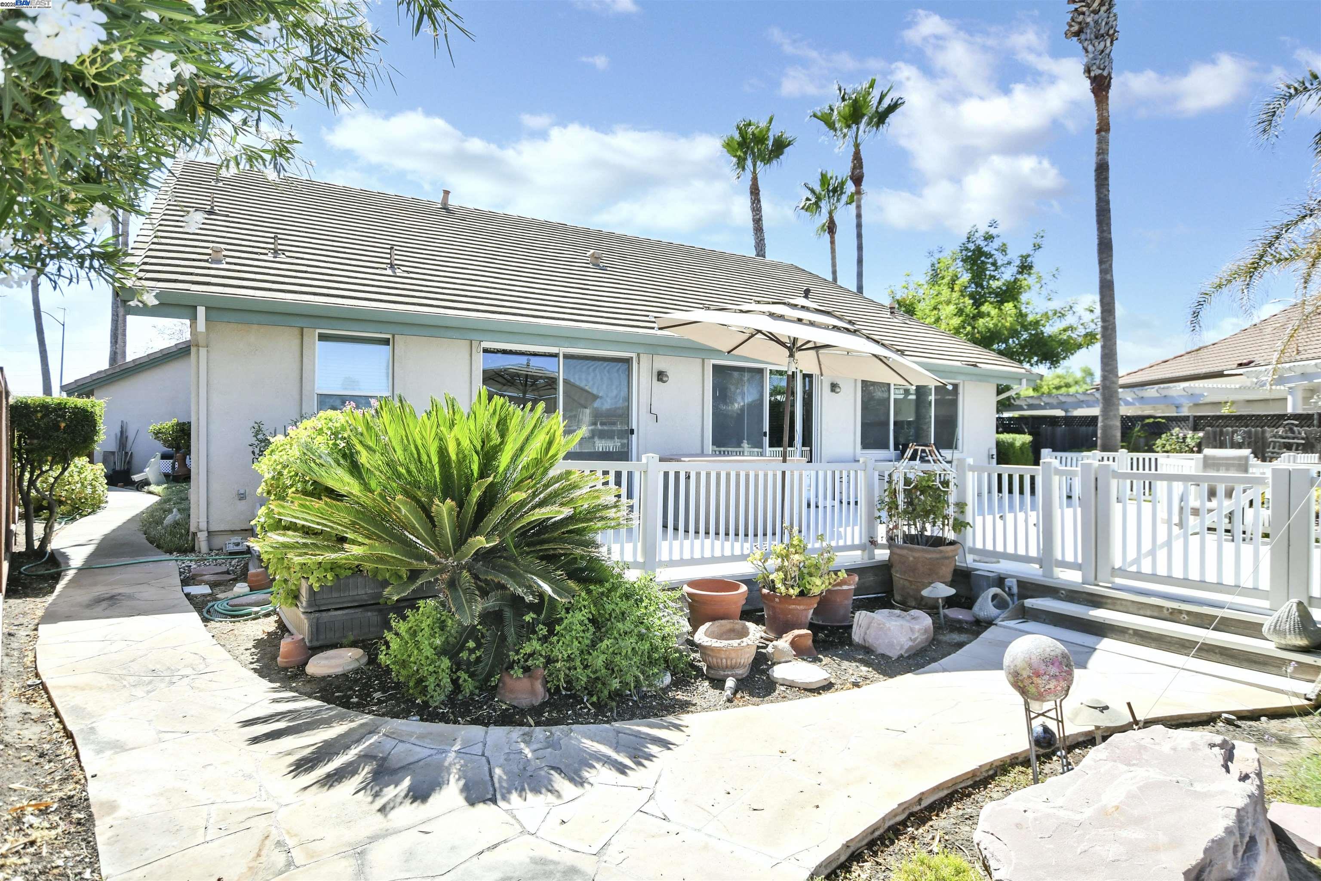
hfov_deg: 100.4
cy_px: 440
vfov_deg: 77.3
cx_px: 660
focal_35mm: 15
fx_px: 550
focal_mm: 10
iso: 500
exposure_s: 1/1600
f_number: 4.5
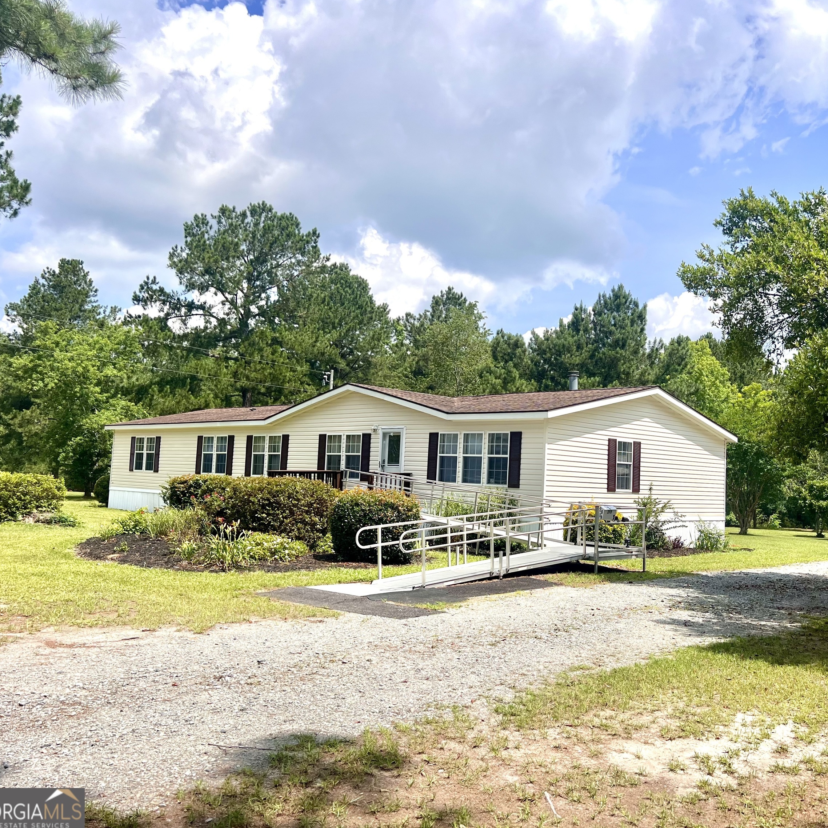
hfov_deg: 52.0
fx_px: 839
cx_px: 518
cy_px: 411
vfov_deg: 52.5
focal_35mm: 31
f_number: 1.5
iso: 50
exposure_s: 1/5882
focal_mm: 5.7
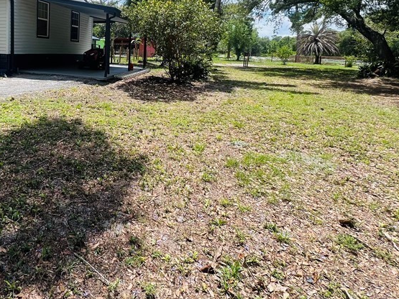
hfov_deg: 65.8
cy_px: 68
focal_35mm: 24
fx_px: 277
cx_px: 86
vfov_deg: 53.7
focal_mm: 1.57
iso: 32
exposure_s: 1/1033
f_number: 1.8
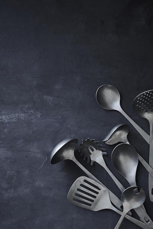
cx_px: 76
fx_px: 319
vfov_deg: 39.6
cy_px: 114
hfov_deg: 27.0
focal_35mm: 50
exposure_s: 1/13
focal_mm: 50
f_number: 8
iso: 400
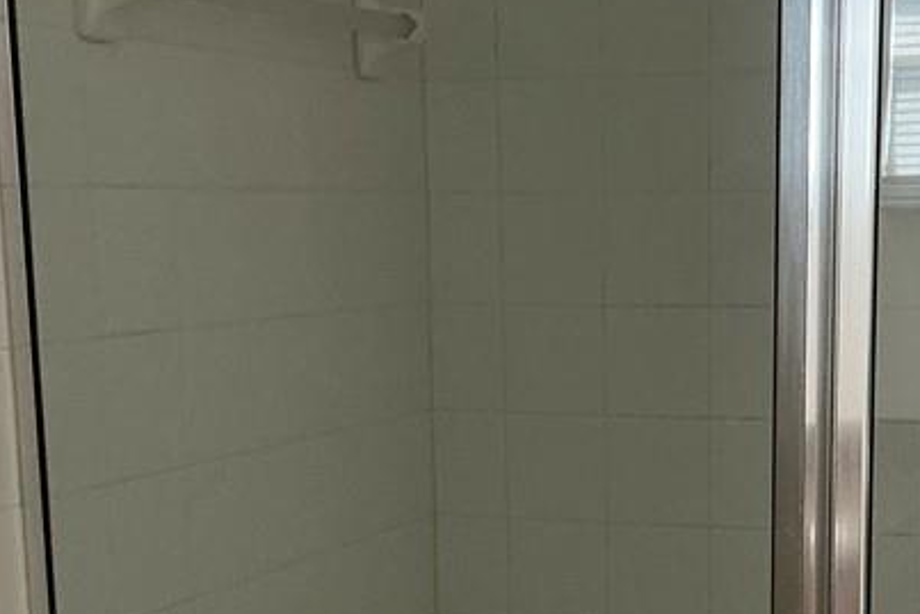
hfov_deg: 27.0
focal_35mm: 74
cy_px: 591
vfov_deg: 18.0
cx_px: 671
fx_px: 1892
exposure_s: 1/60
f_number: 1.8
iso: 125
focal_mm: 3
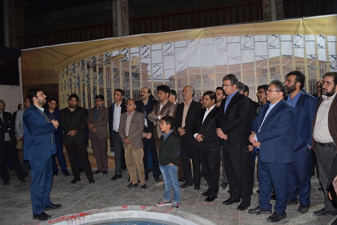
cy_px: 112
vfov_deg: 48.0
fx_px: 253
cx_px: 168
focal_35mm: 27
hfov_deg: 67.4
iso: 1000
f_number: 5.6
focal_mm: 18
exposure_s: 1/60
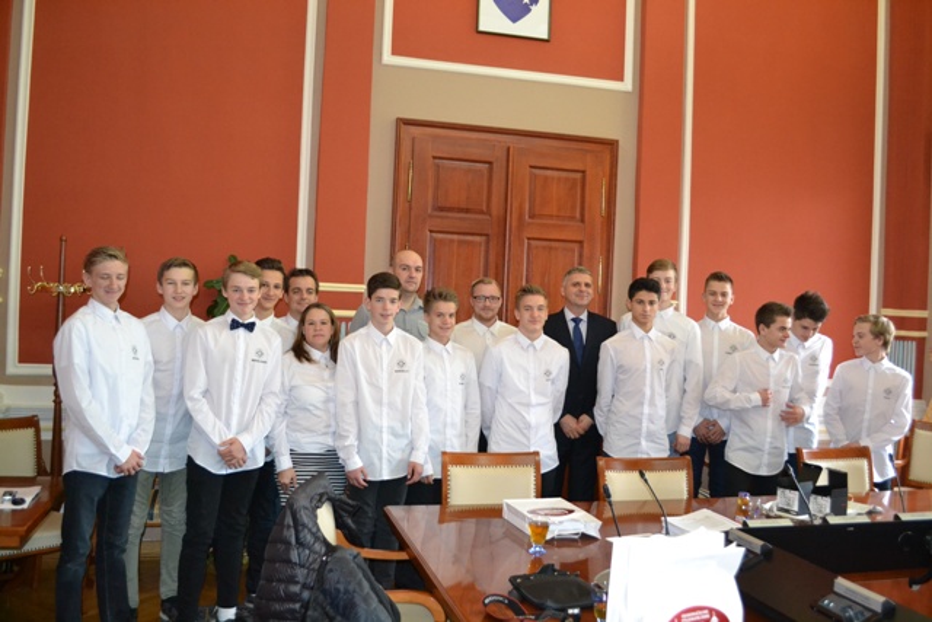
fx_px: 854
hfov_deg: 57.2
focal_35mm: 33
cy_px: 311
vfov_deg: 40.0
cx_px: 466
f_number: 3.8
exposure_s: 1/60
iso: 2500
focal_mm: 22
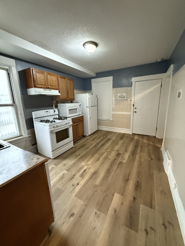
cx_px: 92
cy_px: 123
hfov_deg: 85.7
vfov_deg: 102.1
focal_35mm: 14
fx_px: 100
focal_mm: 2.22
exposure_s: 1/60
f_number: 2.2
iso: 1250
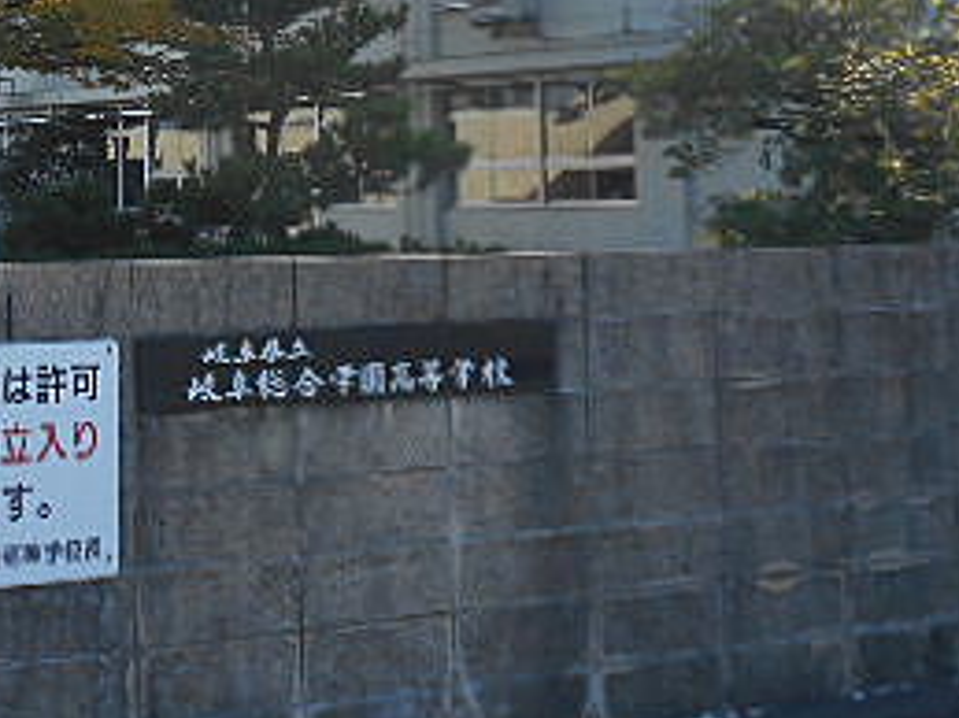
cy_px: -67
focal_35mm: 84
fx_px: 2326
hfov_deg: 22.7
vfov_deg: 17.0
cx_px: 100
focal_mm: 5.8
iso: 80
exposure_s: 1/500
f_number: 3.6
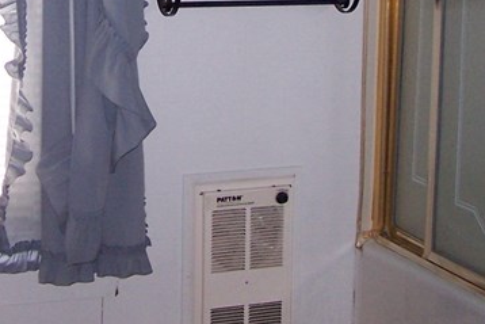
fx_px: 1523
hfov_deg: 18.0
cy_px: -65
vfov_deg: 11.9
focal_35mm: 113
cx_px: 127
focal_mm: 6.3
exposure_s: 1/90
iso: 140
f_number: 2.8
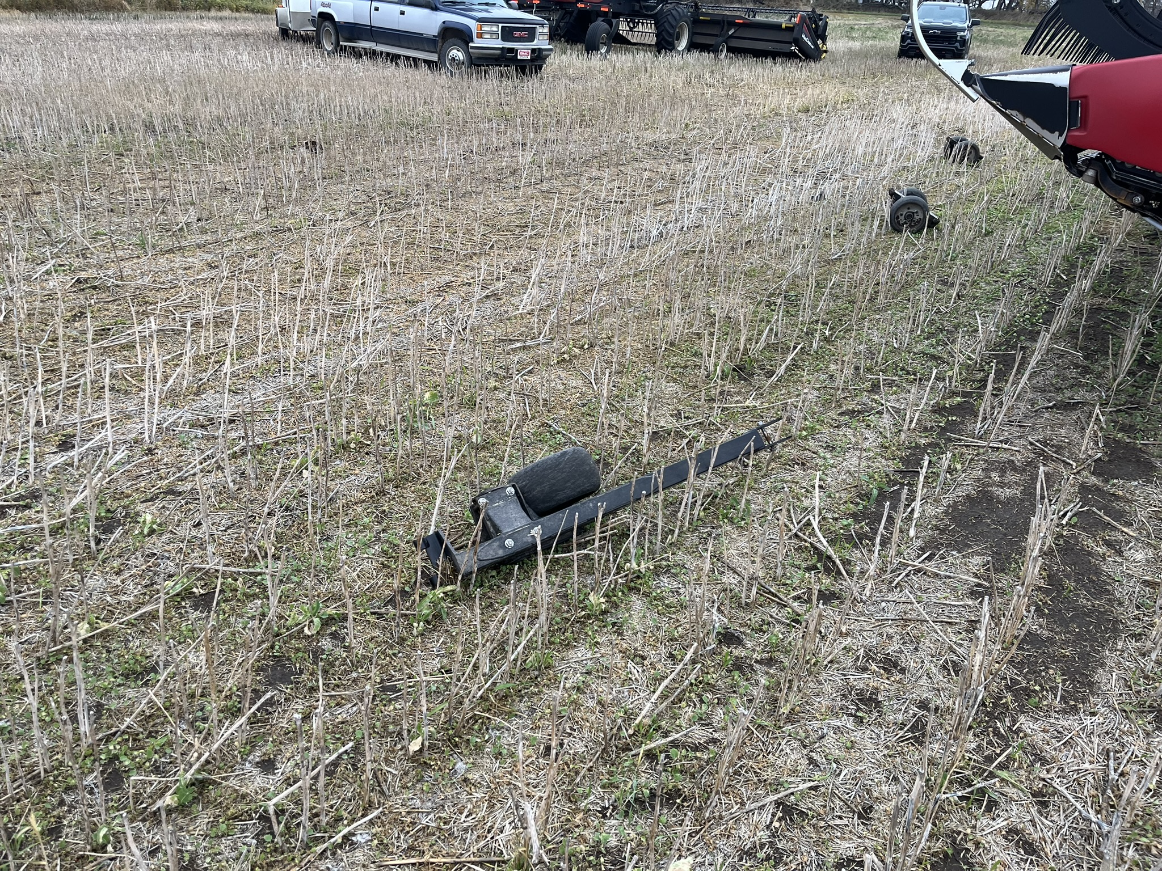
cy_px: 436
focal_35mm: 26
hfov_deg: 67.3
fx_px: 873
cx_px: 581
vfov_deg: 53.1
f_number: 1.6
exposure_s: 1/247
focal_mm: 5.1
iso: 40
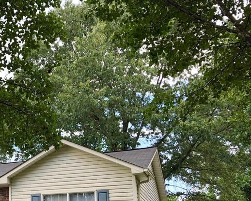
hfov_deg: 32.3
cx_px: 8
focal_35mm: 54
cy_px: 177
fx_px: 401
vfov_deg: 27.2
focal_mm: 3.99
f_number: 1.8
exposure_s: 1/120
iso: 20
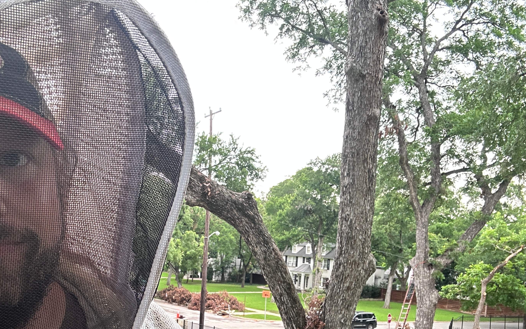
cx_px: 245
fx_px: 516
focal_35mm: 36
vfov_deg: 34.4
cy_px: 257
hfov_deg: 54.0
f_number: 1.9
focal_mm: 2.69
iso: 64
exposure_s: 1/121
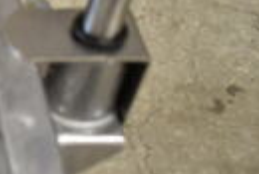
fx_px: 915
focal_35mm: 127
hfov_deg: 13.0
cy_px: 118
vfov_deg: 10.8
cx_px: -321
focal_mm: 18
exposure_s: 1/30
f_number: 3.5
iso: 450
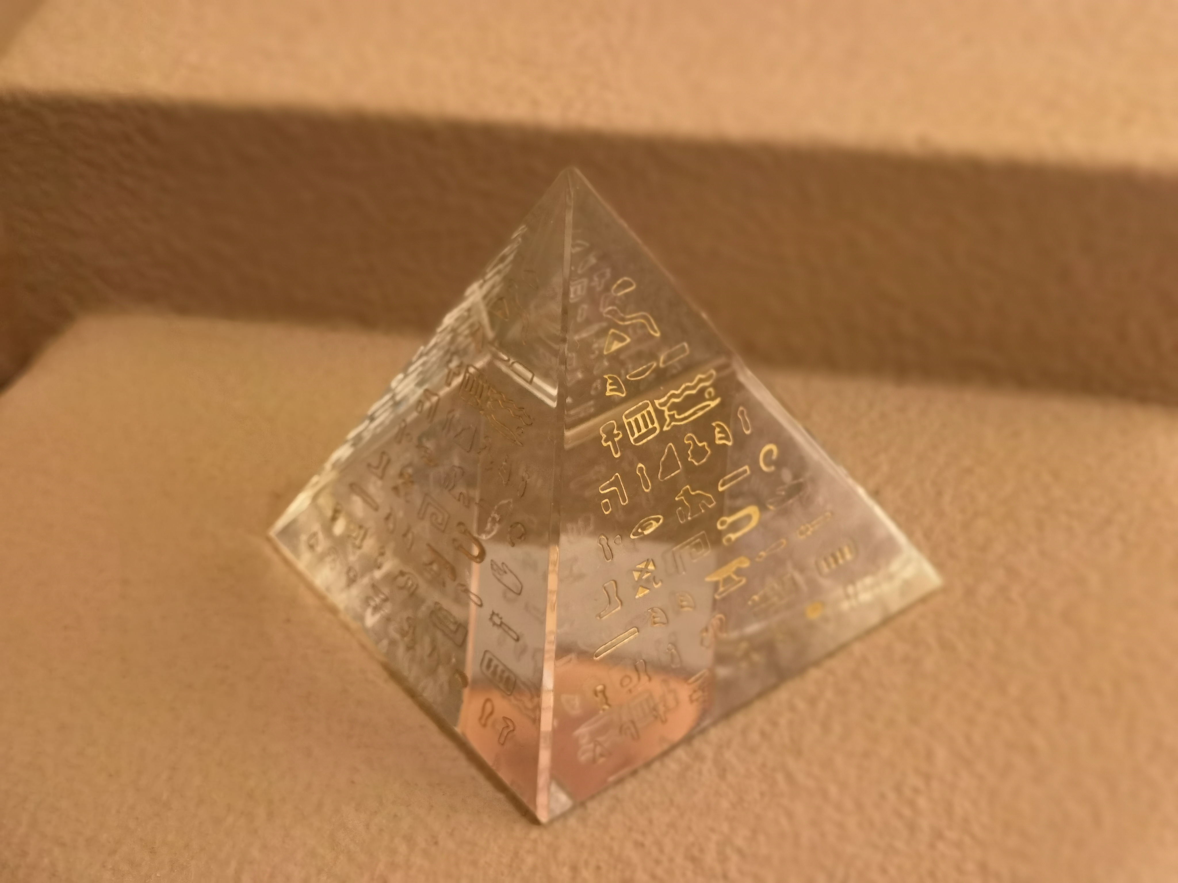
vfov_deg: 27.0
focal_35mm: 54
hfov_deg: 35.5
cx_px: 589
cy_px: 442
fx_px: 1838
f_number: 4
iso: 250
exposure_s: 1/100
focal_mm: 6.67
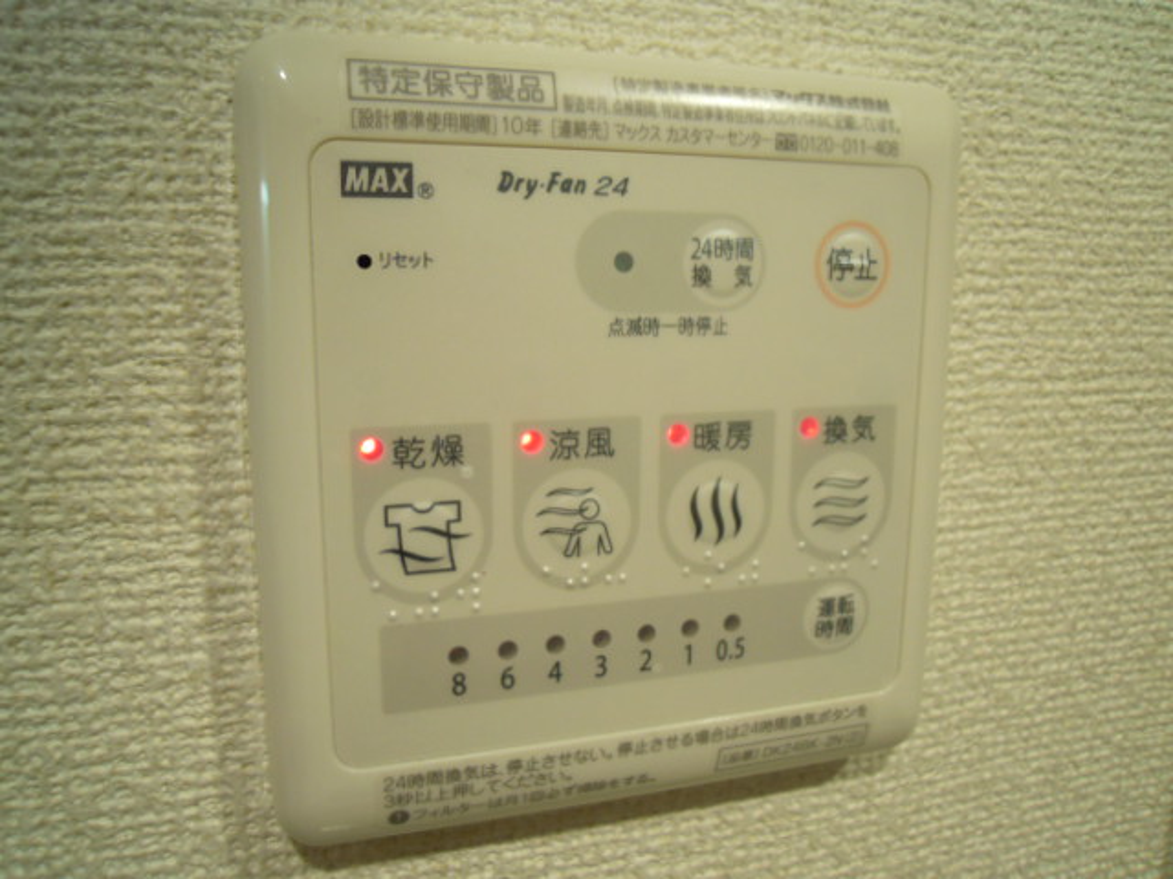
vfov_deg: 49.7
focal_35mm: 28
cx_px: 586
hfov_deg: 63.4
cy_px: 440
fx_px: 949
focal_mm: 5
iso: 180
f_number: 2.7
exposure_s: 1/30
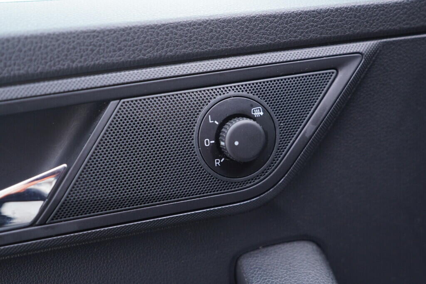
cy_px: 142
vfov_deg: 36.9
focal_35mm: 36
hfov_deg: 53.1
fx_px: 426
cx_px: 213
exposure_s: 1/40
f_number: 2.8
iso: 320
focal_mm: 24
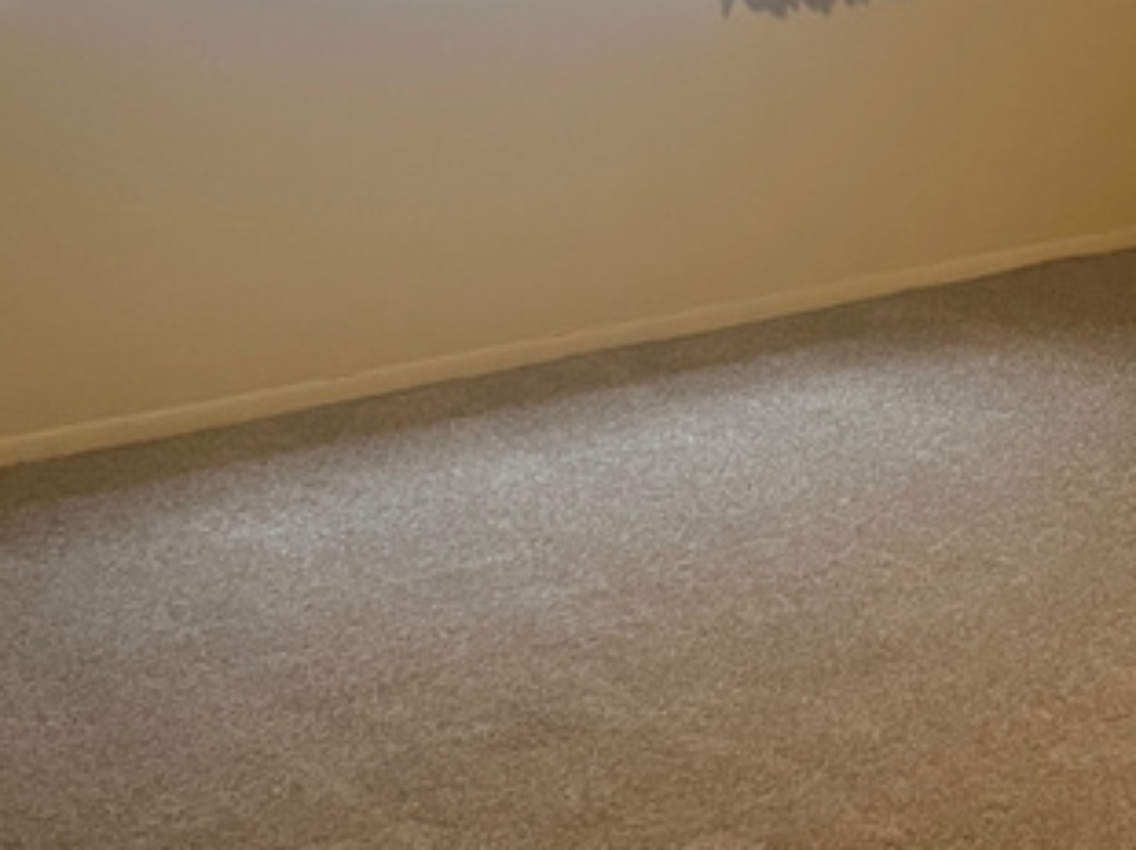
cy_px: 26
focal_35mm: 86
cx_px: 1374
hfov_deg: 21.2
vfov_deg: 16.8
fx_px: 2820
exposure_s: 1/60
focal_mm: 5.7
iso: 320
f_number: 1.5
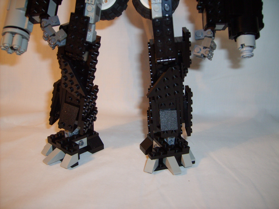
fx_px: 282
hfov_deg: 52.6
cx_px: 140
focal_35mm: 35
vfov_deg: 40.7
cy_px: 104
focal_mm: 5.8
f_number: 2.8
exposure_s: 1/45
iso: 100
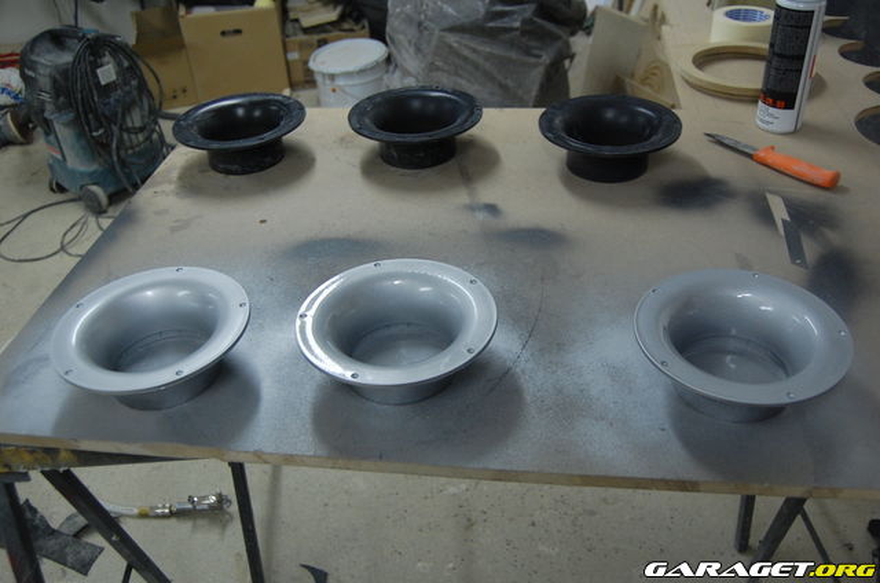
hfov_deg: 57.3
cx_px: 440
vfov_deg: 39.8
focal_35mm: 33
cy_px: 292
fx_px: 805
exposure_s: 1/20
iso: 800
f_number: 3.8
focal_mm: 22
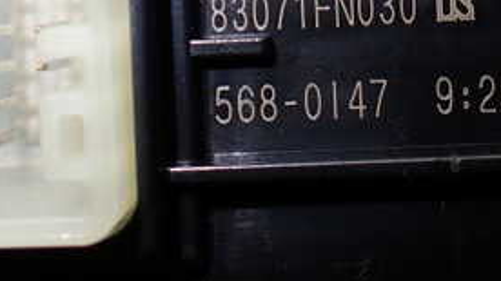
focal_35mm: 71
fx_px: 943
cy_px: 0
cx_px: 338
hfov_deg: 29.5
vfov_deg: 16.6
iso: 200
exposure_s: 1/125
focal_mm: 5.4
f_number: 2.3
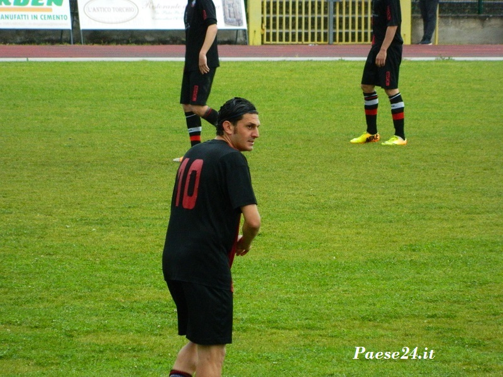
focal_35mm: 465
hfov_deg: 4.3
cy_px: 188
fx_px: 6757
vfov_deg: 3.2
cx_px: 252
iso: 400
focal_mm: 83.7
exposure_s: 1/125
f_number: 5.7
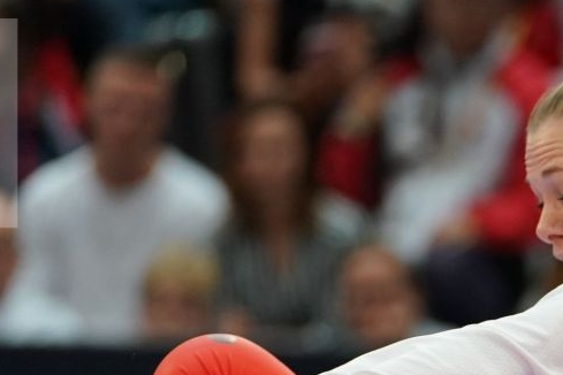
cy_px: 530
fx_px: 10133
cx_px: 691
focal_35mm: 648
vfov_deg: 2.1
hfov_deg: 3.2
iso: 2000
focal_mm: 176
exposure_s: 1/1000
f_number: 2.8
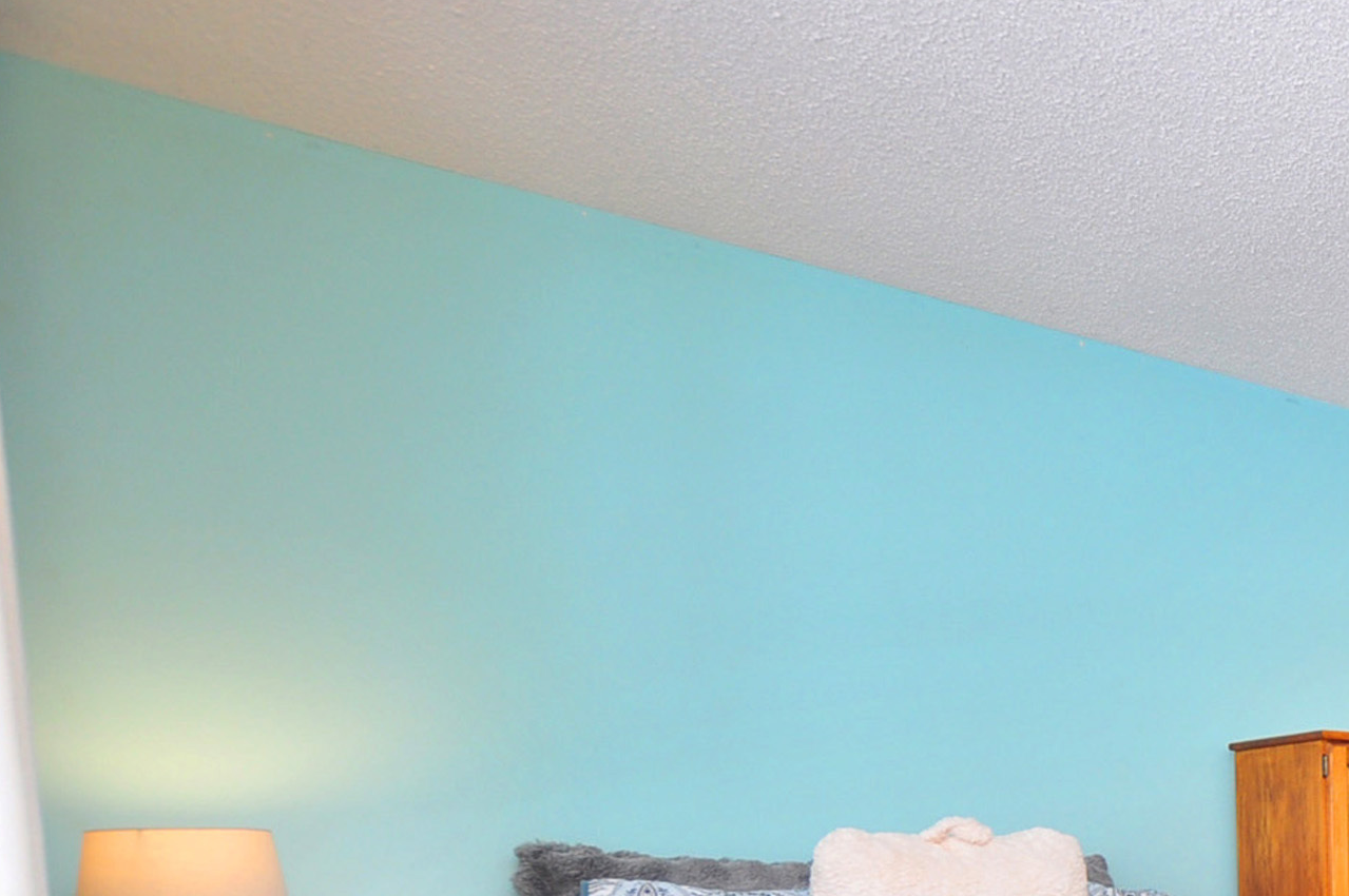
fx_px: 1273
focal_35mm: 34
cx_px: 1522
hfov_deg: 42.4
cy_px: 916
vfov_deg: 34.9
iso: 320
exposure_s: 1/100
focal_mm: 10
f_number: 4.5
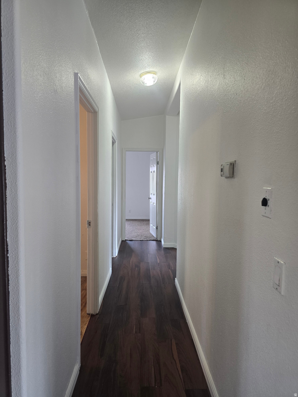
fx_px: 264
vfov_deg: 73.9
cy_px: 198
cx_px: 149
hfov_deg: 58.9
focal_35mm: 23
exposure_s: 1/120
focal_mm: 6.3
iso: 160
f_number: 1.7
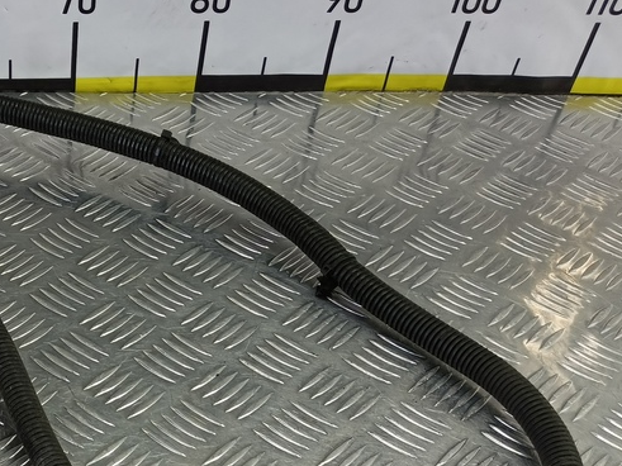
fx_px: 862
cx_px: 9
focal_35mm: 48
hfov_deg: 36.0
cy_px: 461
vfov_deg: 28.5
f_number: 1.6
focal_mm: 4.11
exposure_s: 1/50
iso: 99
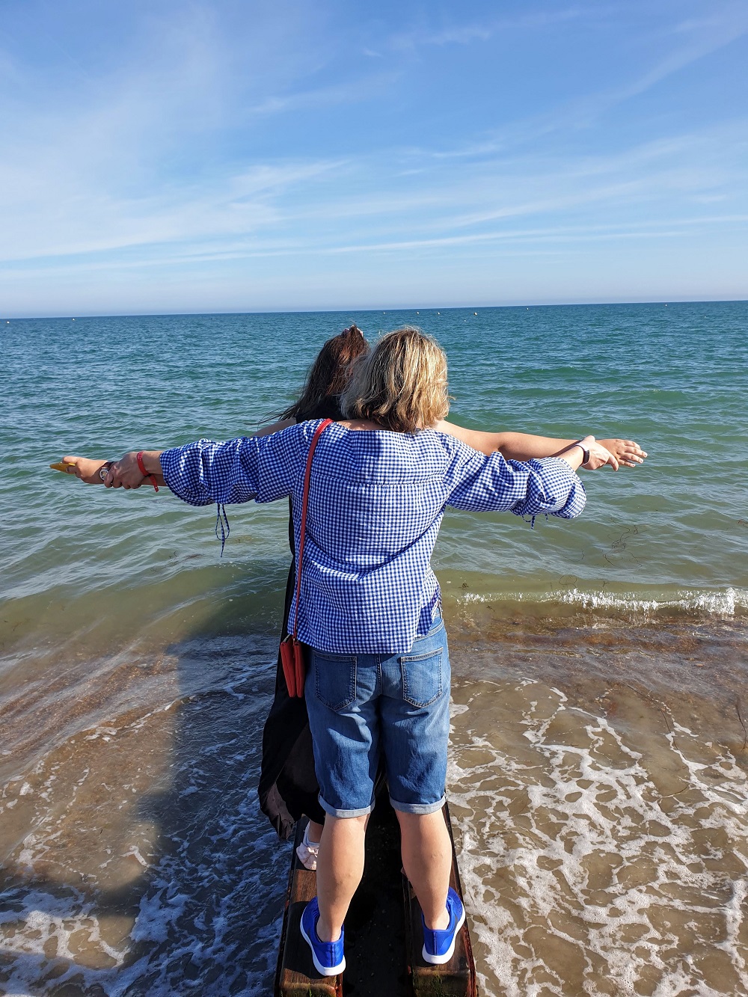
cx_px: 374
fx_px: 749
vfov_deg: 67.3
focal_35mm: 26
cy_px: 498
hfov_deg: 53.1
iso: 50
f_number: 2.4
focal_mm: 4.3
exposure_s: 1/1174
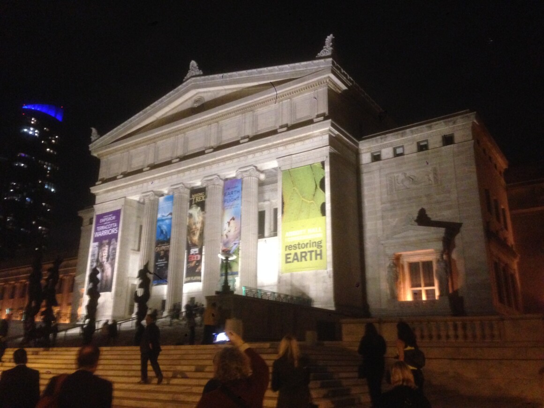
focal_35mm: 33
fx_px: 519
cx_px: 272
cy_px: 204
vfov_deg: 42.9
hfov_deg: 55.4
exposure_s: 1/15
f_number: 2.4
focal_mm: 4.12
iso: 500
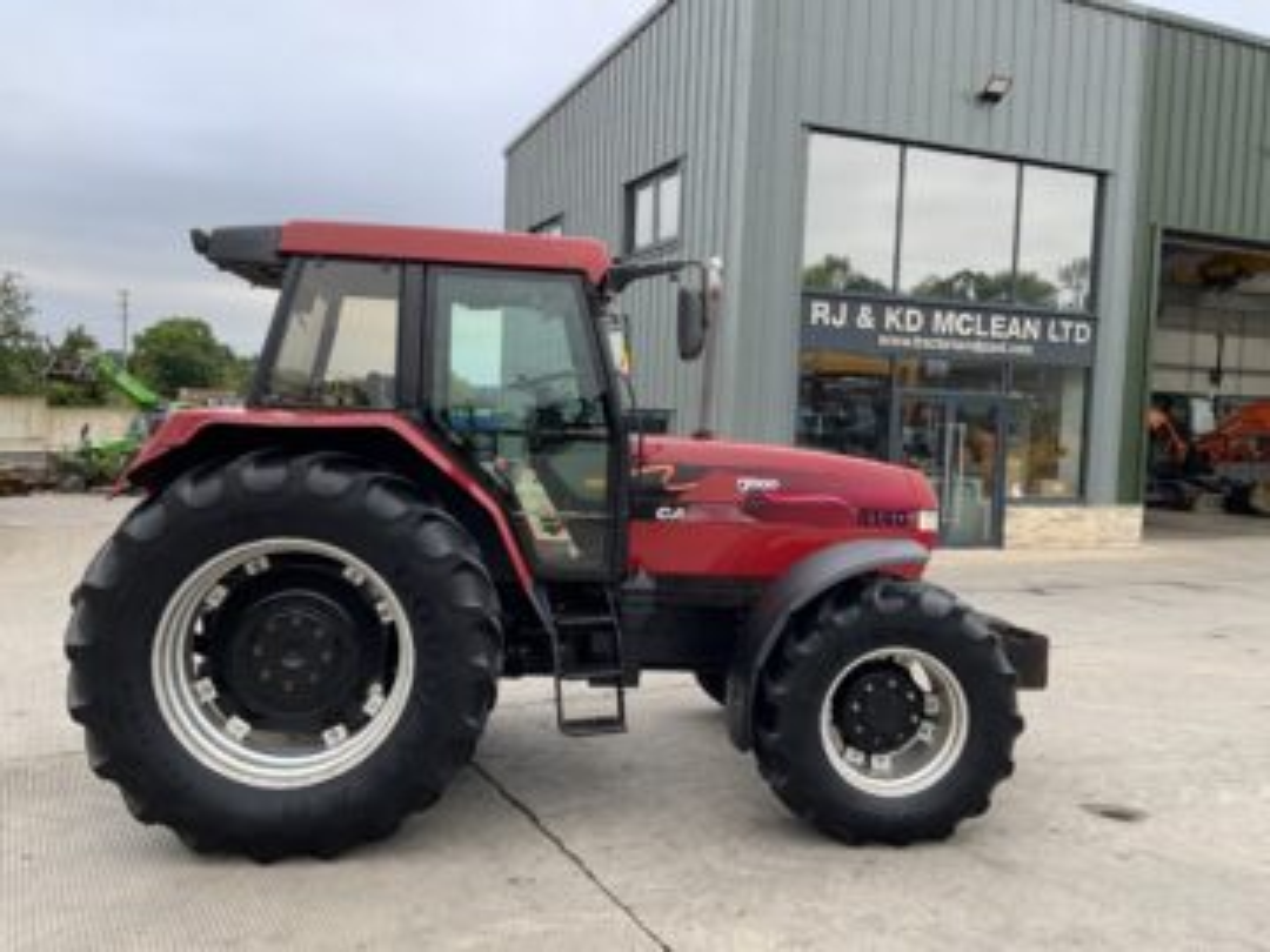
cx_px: 635
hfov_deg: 61.7
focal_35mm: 29
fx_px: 1064
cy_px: 476
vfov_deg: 48.2
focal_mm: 3
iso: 25
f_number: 1.8
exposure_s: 1/122
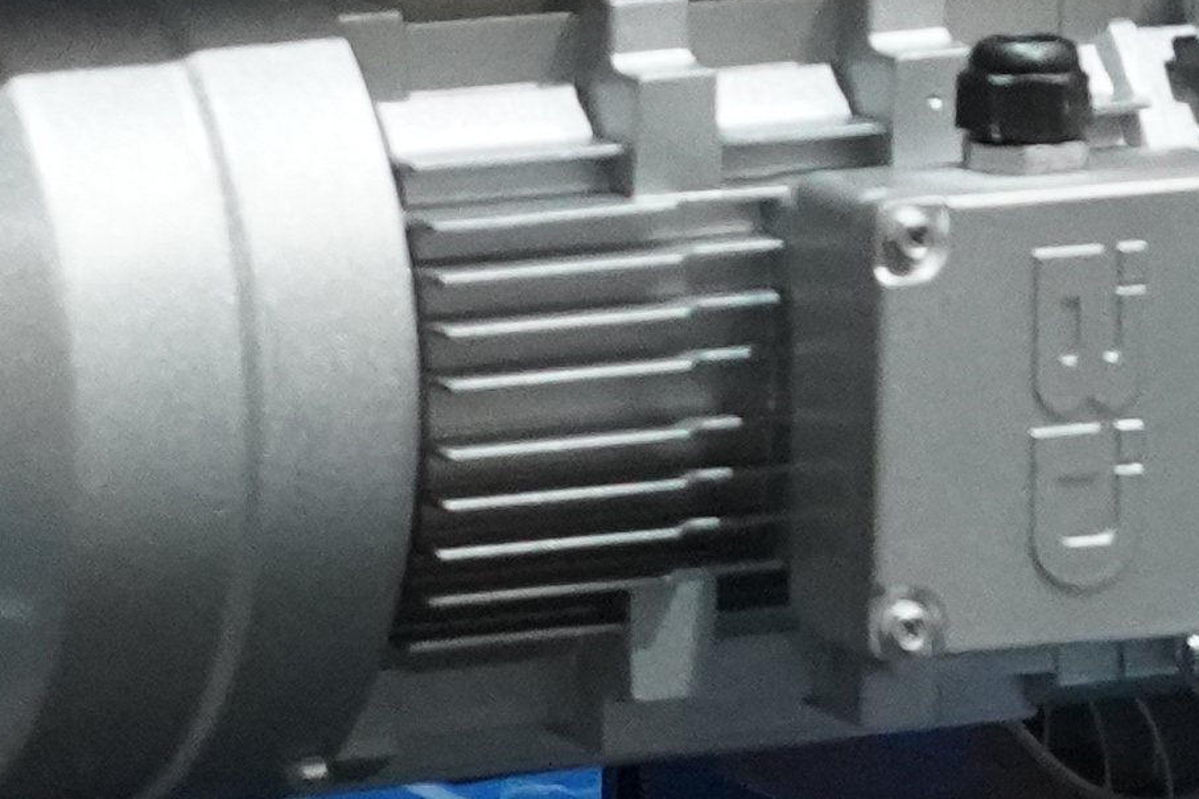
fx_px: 13419
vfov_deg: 3.3
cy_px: -1515
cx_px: 2028
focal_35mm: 403
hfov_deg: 5.1
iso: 8000
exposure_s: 1/160
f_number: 4
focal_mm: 61
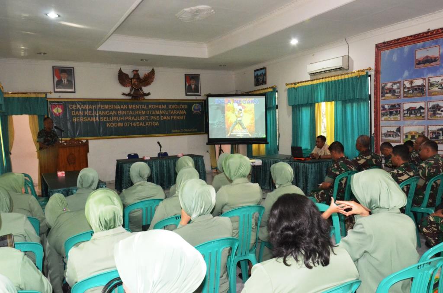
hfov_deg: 67.5
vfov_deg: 47.7
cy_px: 146
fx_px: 332
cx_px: 222
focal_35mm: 27
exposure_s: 1/60
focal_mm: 18
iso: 5000
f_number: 8
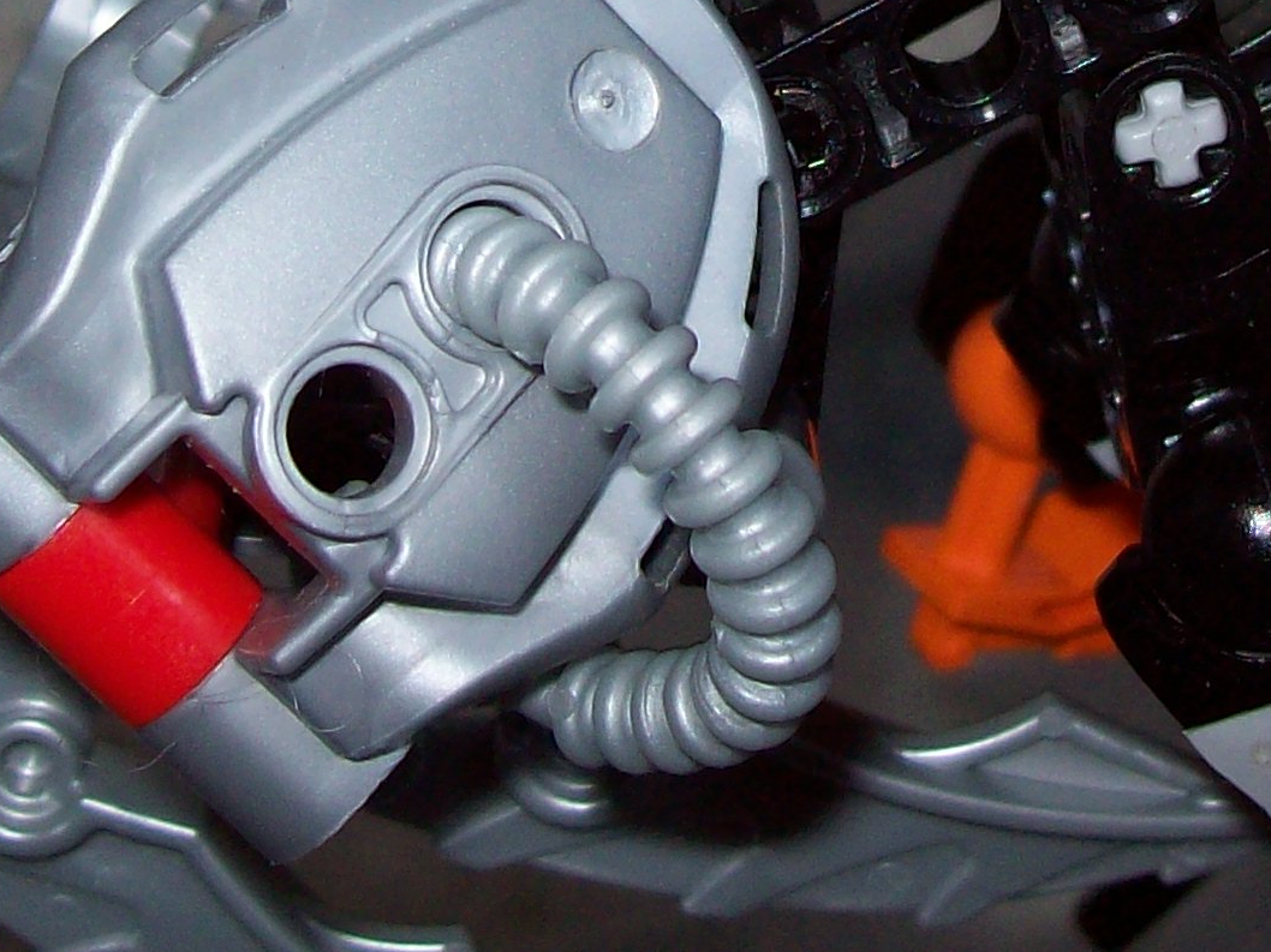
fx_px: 3818
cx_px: 746
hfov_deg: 18.9
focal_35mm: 104
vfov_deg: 13.8
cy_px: -192
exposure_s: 1/64
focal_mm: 6
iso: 80
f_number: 2.7
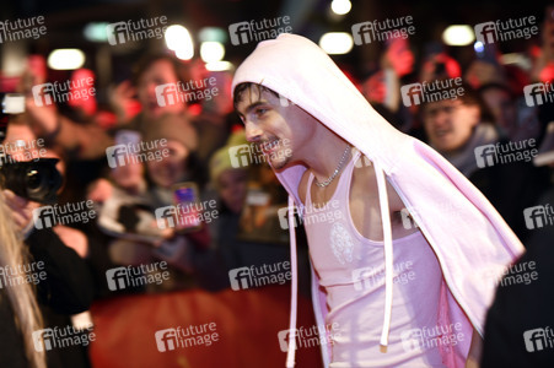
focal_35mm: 120
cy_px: 184
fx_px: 1845
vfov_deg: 11.4
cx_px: 277
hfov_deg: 17.1
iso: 1250
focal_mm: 120
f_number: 3.5
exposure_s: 1/250
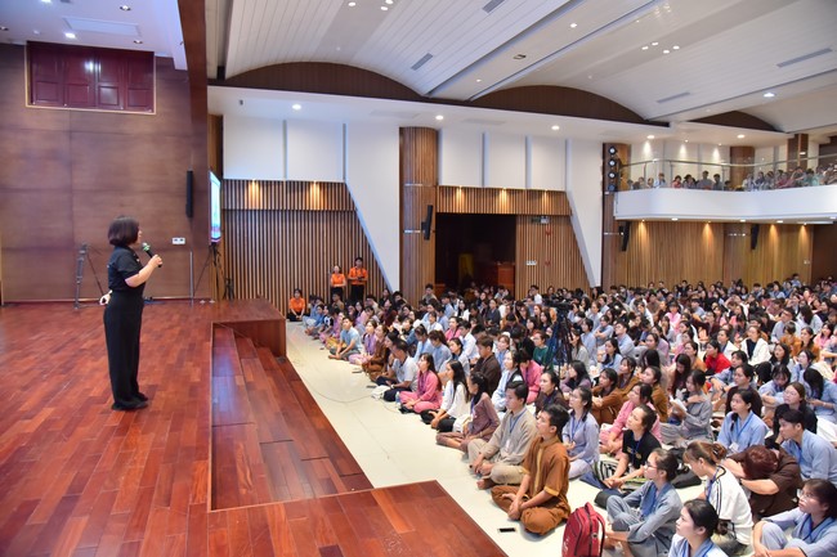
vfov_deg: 53.1
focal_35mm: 24
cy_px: 278
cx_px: 418
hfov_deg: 73.8
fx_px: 558
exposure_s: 1/125
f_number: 4.5
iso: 1250
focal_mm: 24
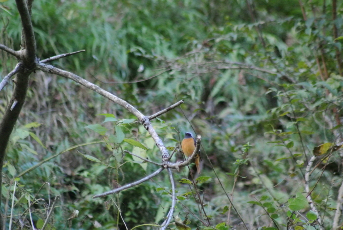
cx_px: 172
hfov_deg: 2.5
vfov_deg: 1.7
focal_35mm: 810
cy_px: 115
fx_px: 7725
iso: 3200
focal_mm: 300
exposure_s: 1/800
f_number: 5.6
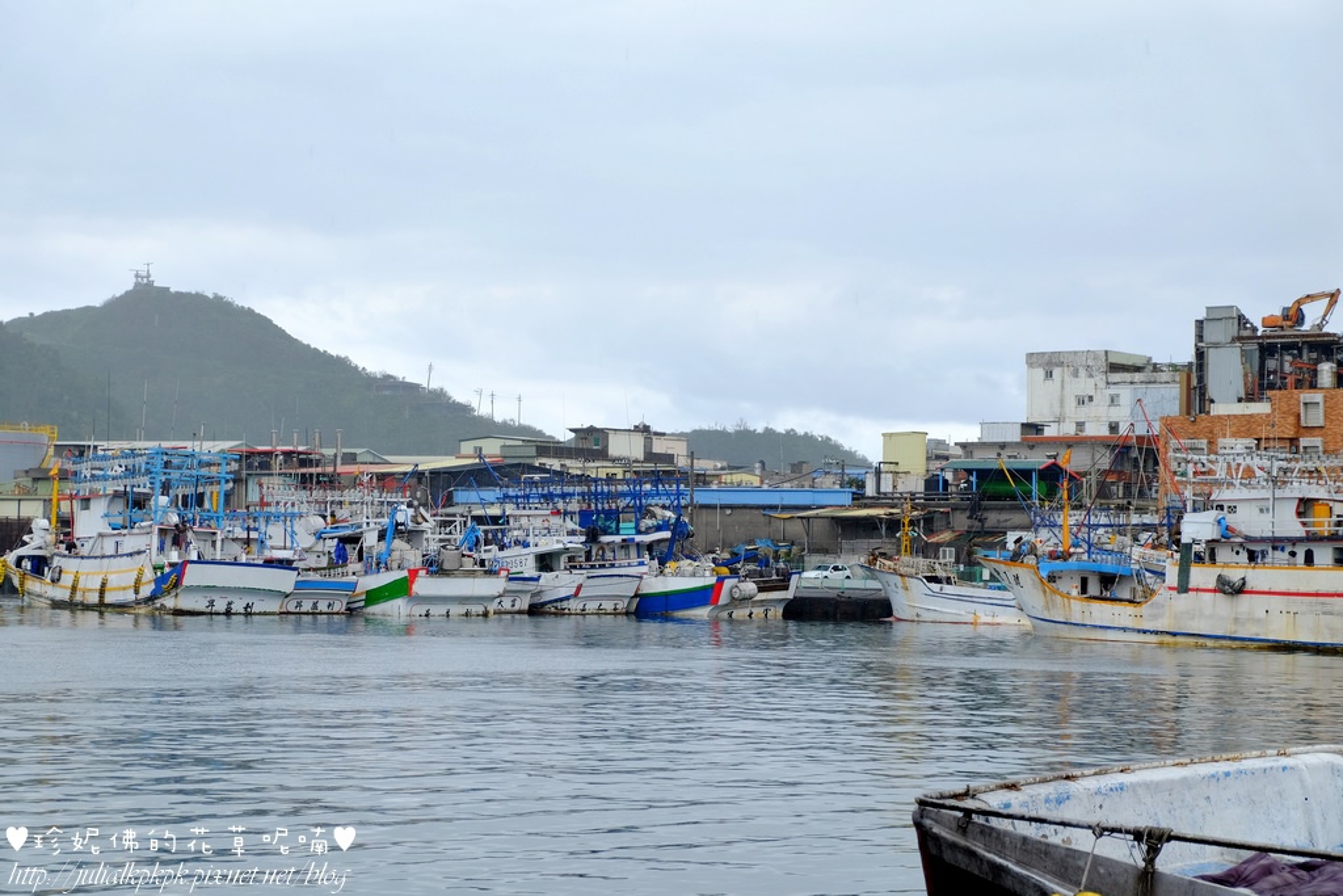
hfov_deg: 27.0
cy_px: 448
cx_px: 672
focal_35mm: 75
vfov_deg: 18.2
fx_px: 2798
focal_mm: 50
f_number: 5.6
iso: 200
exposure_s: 1/210
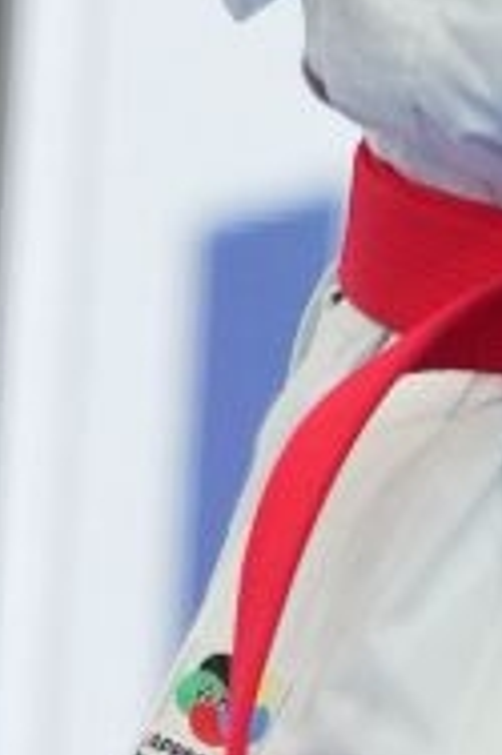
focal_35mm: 1917
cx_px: 715
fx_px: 40168
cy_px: 530
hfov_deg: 0.7
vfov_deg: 1.1
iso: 1000
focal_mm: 200
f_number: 2.8
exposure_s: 1/500
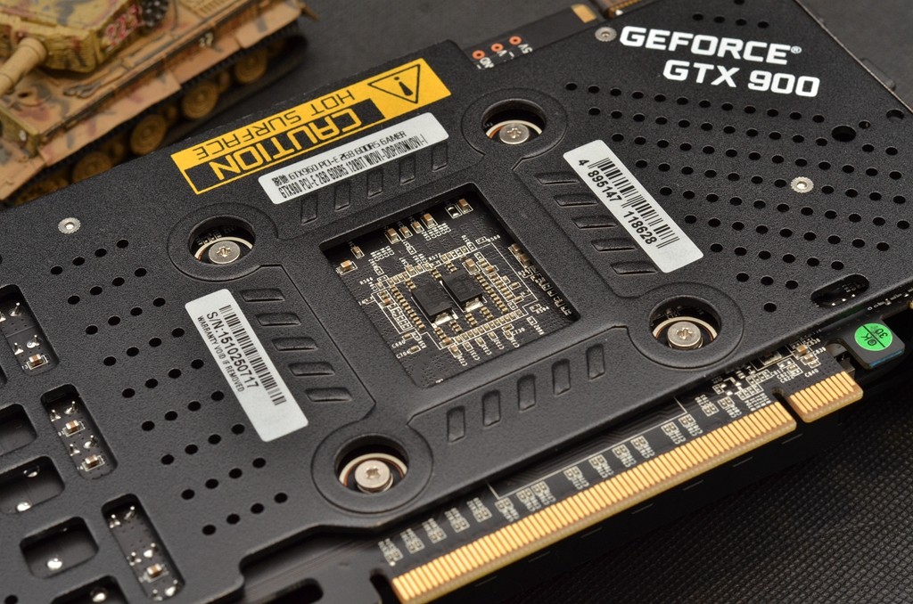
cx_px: 456
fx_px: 1898
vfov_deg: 18.1
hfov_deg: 27.0
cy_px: 302
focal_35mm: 75
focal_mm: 50
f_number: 7.1
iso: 640
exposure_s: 1/200
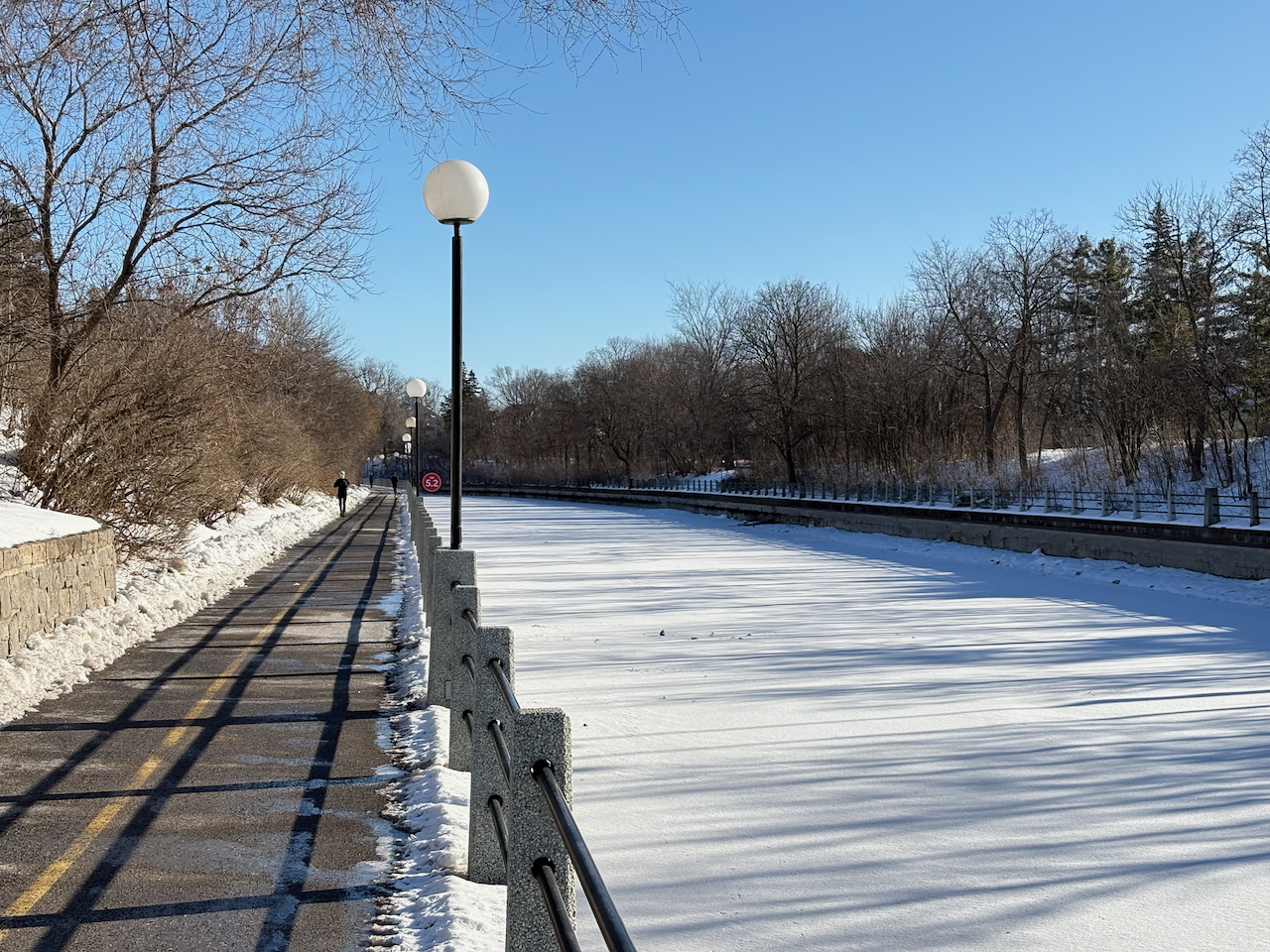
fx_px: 1908
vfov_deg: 28.0
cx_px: 635
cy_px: 476
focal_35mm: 52
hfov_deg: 36.8
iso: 50
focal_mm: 5.96
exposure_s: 1/3279
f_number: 1.6
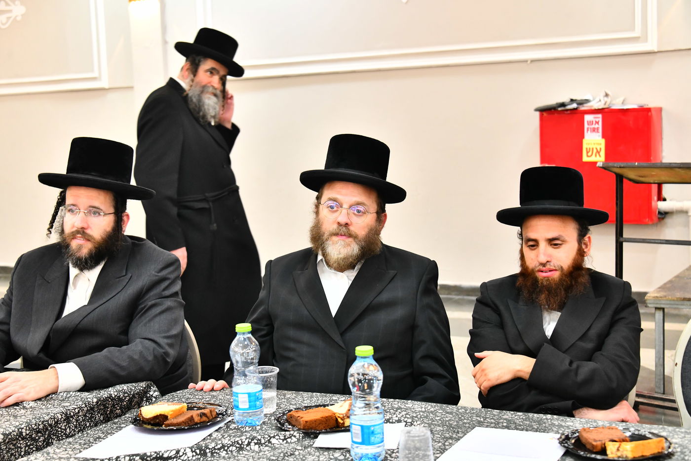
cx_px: 346
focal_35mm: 56
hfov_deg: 35.6
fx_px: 1075
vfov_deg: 24.2
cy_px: 230
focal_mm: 56
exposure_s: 1/100
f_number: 5.6
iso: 3200
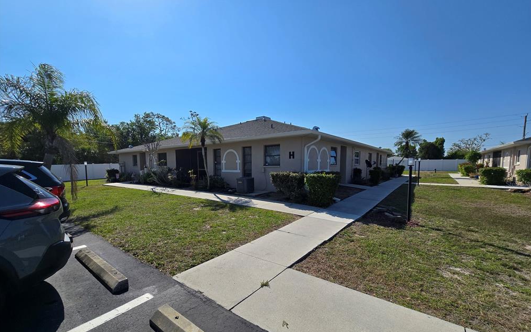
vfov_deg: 78.4
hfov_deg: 105.3
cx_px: 268
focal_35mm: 14
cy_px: 184
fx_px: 203
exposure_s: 1/4032
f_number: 2.2
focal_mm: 2.2
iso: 50
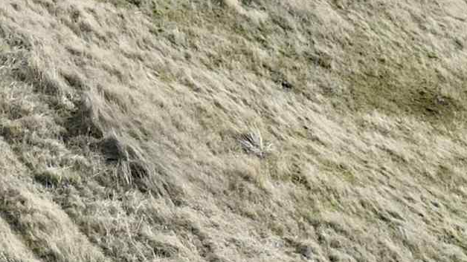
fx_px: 1585
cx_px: -276
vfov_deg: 9.2
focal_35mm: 128
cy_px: -121
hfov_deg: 15.2
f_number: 1.7
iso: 200
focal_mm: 6.72
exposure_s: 1/4000
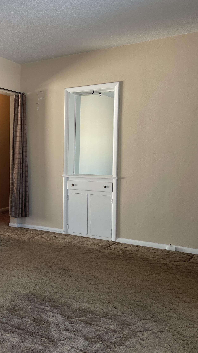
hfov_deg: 28.5
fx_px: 355
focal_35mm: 38
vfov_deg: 52.8
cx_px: -17
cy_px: 177
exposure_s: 1/121
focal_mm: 4.2
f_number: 1.6
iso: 64
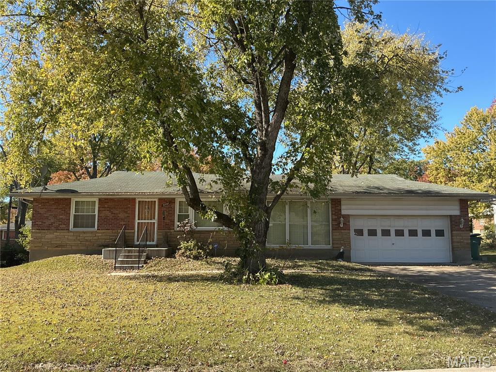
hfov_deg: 61.7
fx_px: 416
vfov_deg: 48.2
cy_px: 186
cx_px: 248
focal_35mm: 29
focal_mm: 3
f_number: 1.8
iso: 25
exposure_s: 1/719
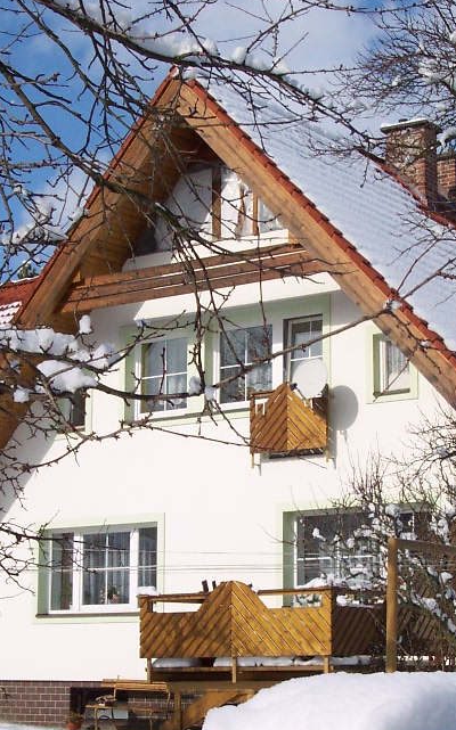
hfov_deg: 16.1
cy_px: 343
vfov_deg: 25.5
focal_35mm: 81
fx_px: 1612
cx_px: 314
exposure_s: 1/1000
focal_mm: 8
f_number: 4.8
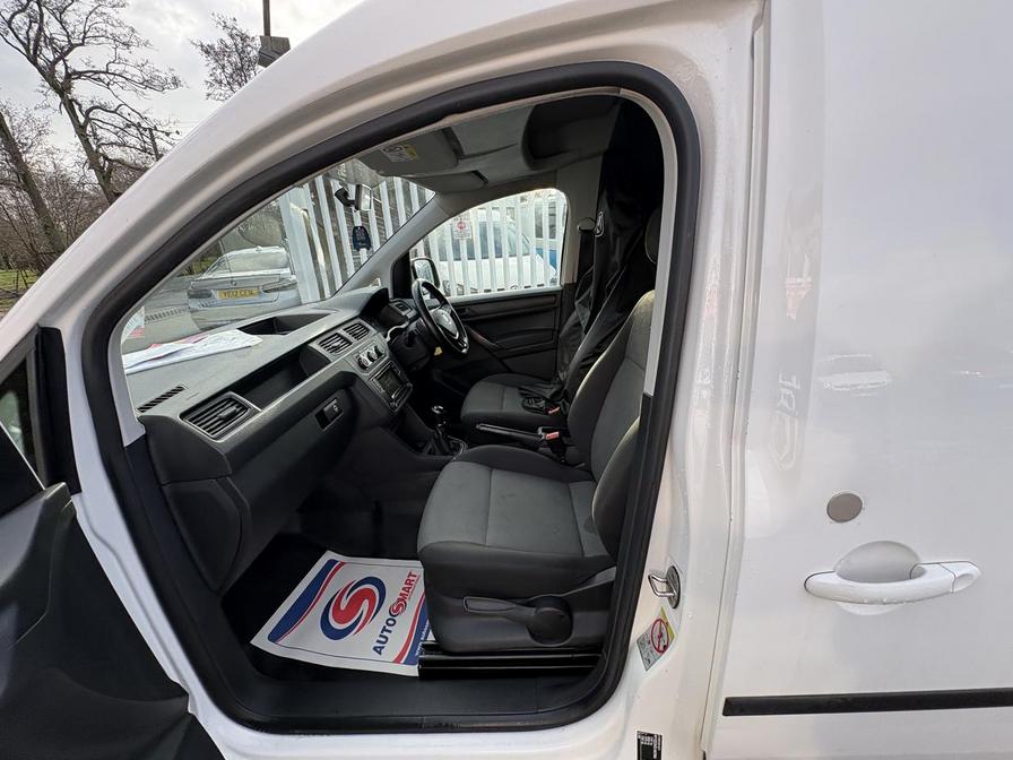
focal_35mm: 14
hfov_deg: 102.1
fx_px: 410
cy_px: 380
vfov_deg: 85.7
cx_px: 506
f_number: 2.2
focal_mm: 2.22
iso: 40
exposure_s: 1/155
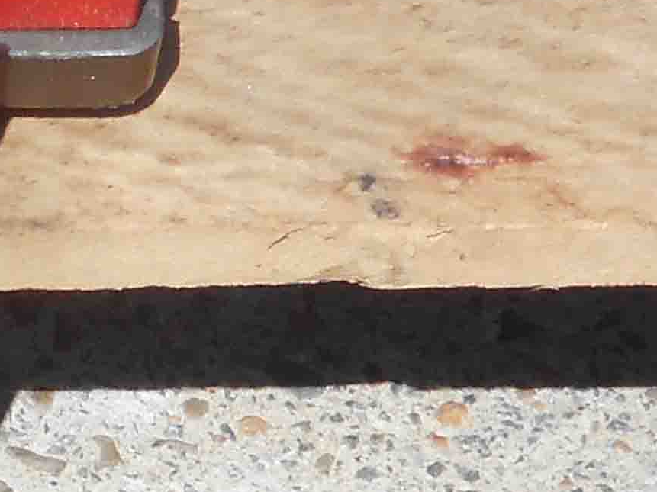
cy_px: -856
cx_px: -930
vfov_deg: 3.2
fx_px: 8746
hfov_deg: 4.2
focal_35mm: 461
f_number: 5.5
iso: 80
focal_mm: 13.8
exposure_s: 1/320
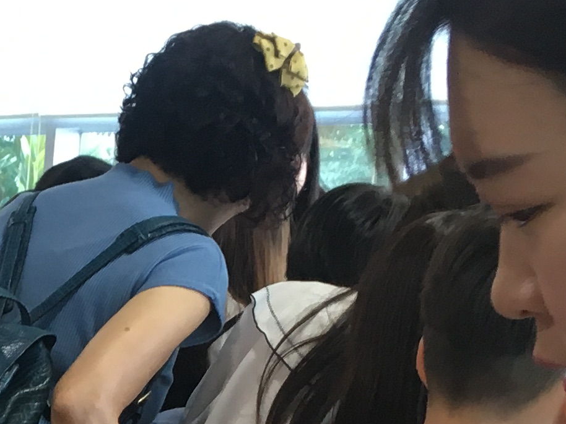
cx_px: -169
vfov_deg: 10.8
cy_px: 765
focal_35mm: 128
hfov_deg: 14.7
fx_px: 2092
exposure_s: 1/30
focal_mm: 4.15
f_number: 2.2
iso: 50
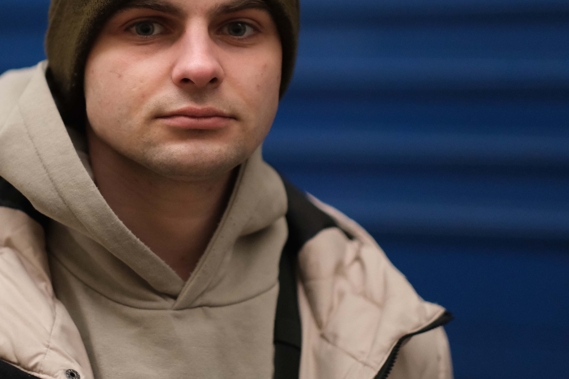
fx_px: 2055
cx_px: 173
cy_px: 105
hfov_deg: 15.7
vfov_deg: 10.5
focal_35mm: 130
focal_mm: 56
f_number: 1.2
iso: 3200
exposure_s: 1/500
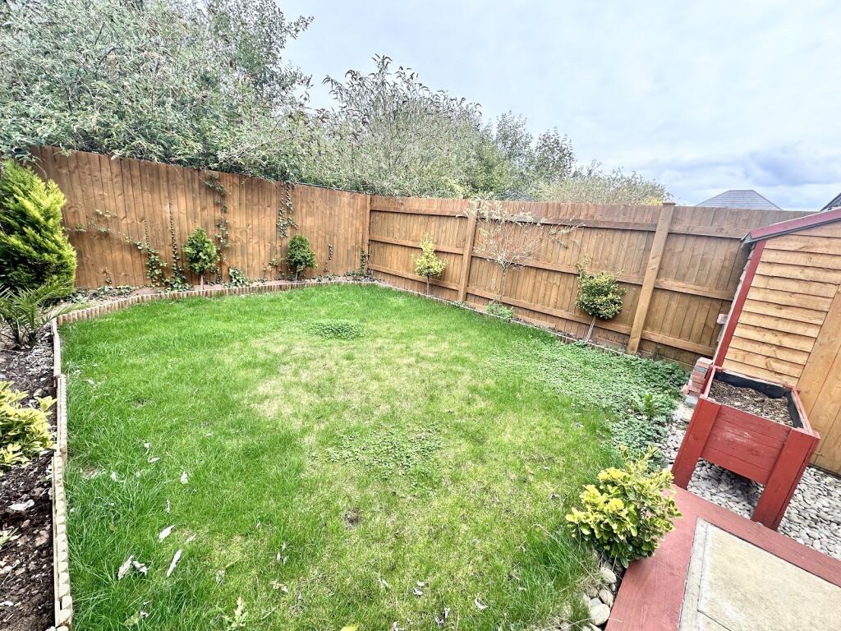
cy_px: 316
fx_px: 340
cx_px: 420
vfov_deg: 85.7
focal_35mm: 14
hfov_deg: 102.1
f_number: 2.2
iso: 40
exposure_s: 1/272
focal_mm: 2.22
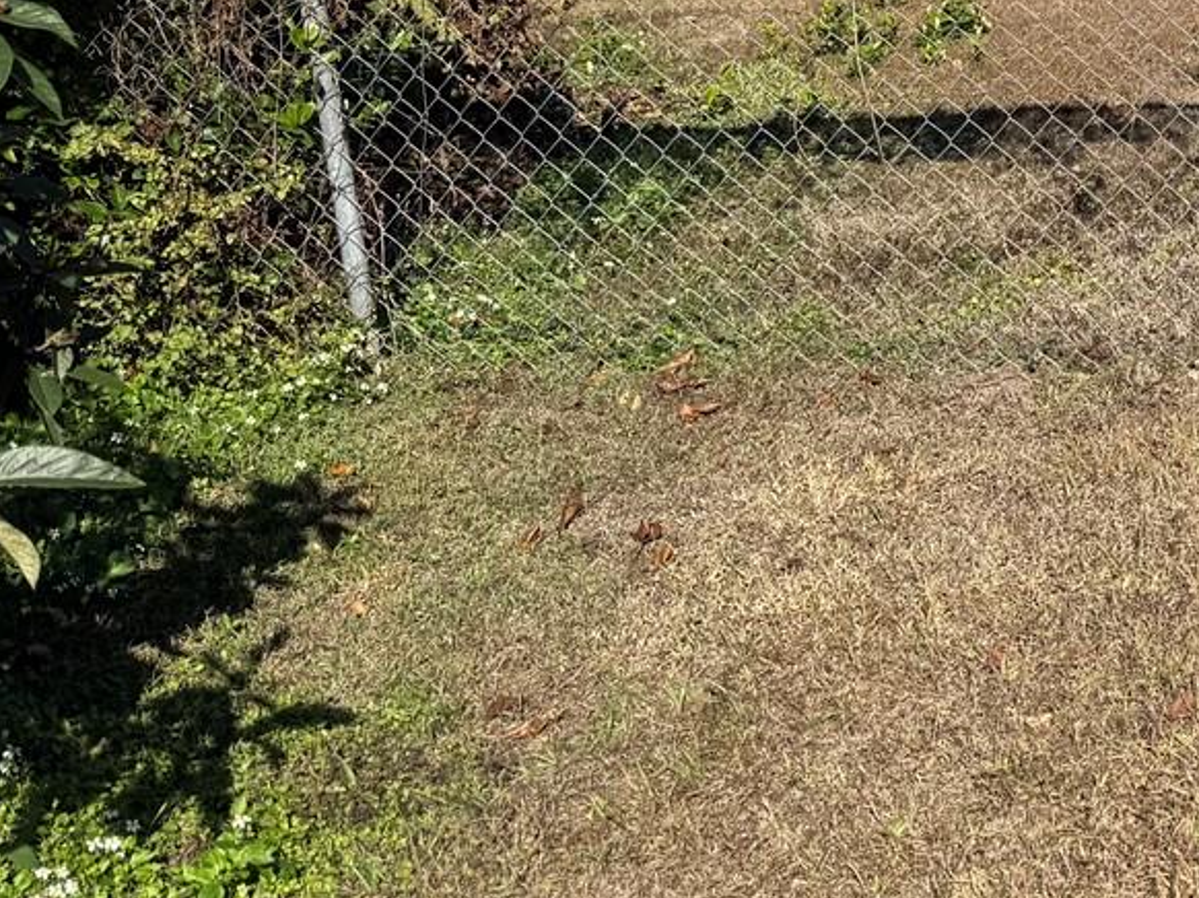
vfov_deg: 20.8
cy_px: -169
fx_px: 2285
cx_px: 1465
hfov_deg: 26.0
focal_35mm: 66
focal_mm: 6.76
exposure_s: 1/3597
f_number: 1.78
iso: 80
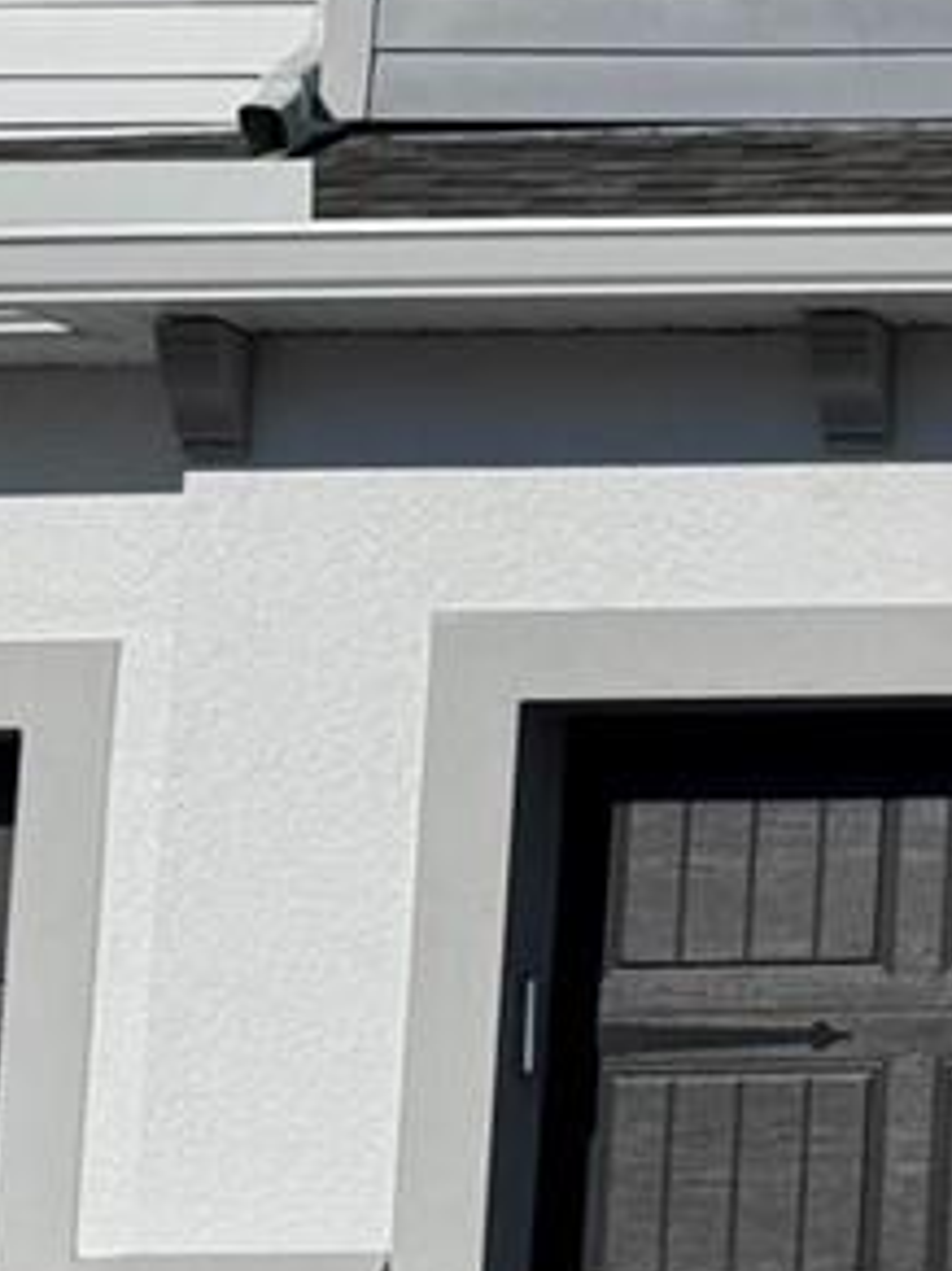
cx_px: 2489
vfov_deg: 14.9
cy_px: 389
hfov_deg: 9.6
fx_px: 4844
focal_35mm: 132
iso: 80
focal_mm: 6.76
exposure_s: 1/17241
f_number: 1.78
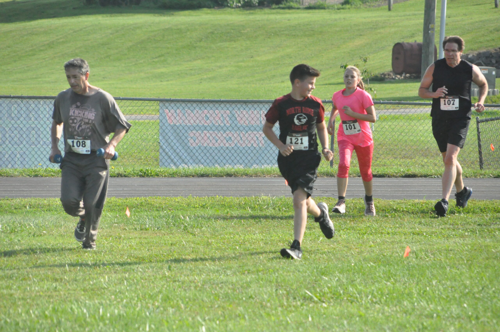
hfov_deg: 6.9
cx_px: 250
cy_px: 166
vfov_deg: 4.6
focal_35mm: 300
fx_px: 4161
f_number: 9
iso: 3200
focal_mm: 200
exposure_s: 1/4000
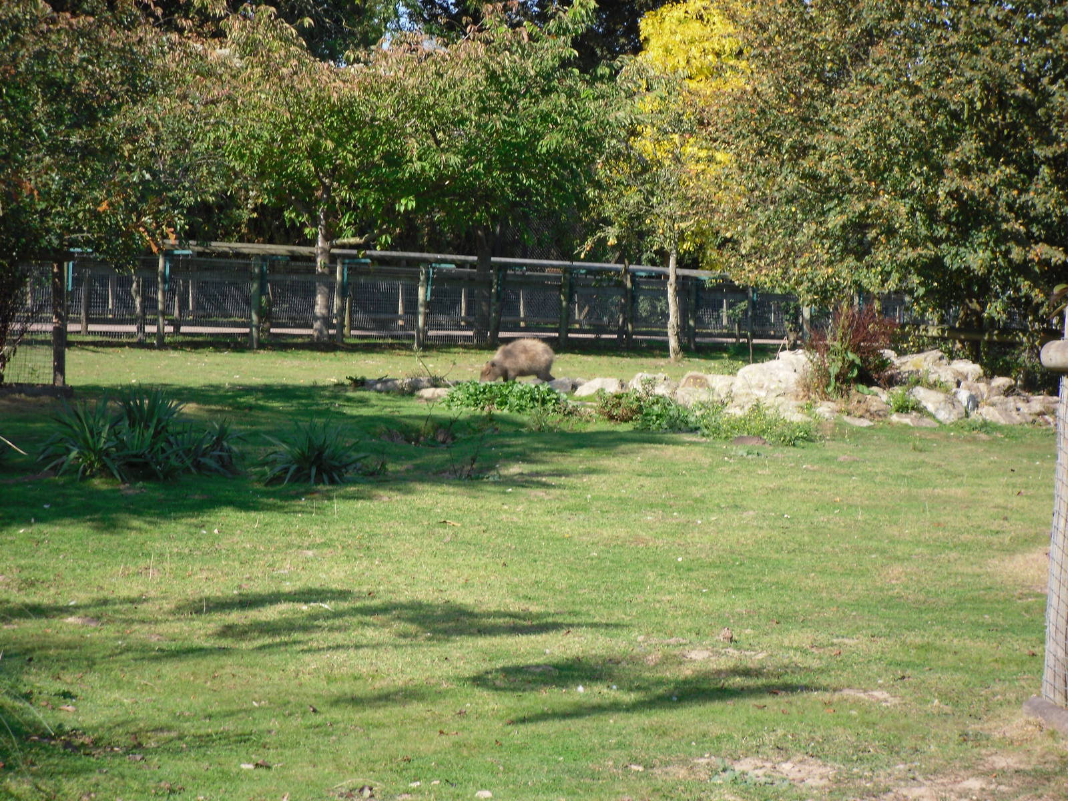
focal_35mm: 105
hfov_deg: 18.7
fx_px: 3240
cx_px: 534
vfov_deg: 14.1
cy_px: 400
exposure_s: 1/152
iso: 80
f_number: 5.6
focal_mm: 18.9
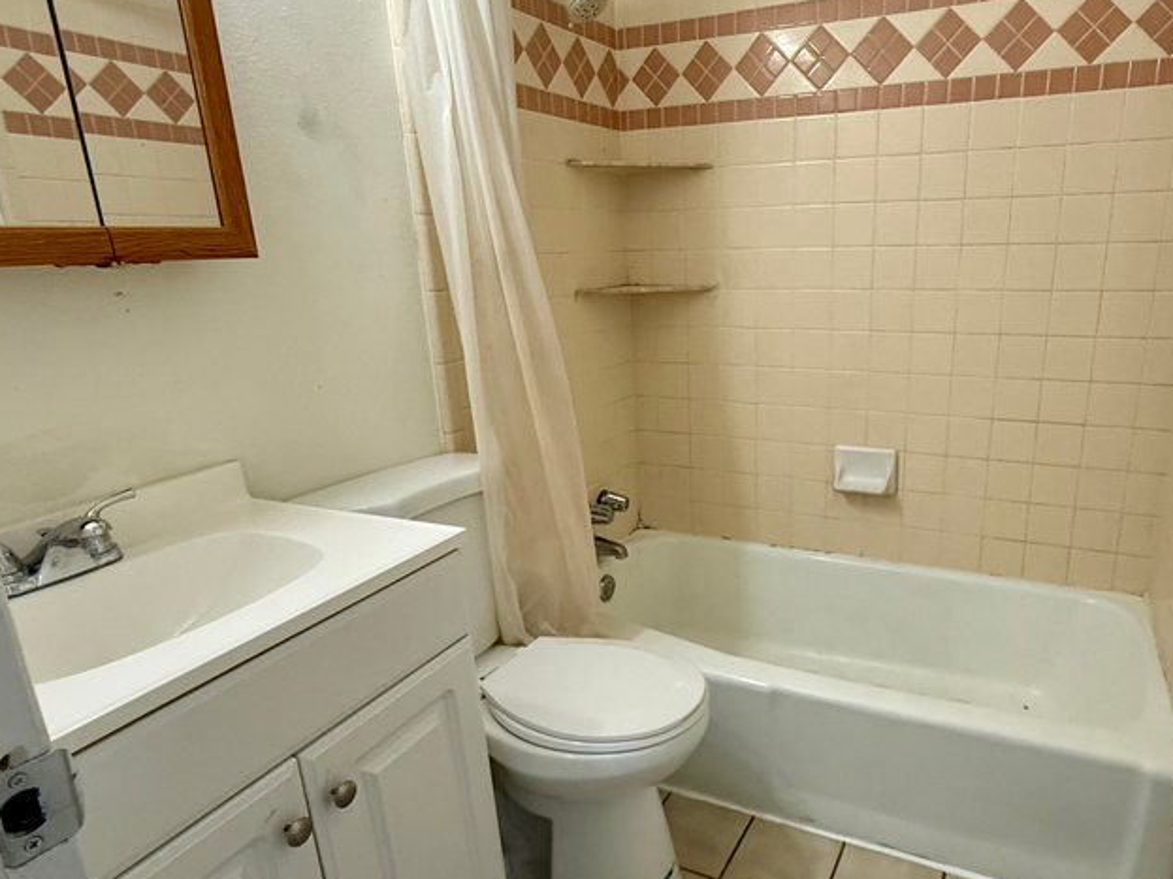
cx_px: 704
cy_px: 471
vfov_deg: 58.8
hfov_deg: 73.1
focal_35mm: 23
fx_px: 779
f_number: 2.2
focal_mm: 2.22
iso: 250
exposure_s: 1/120
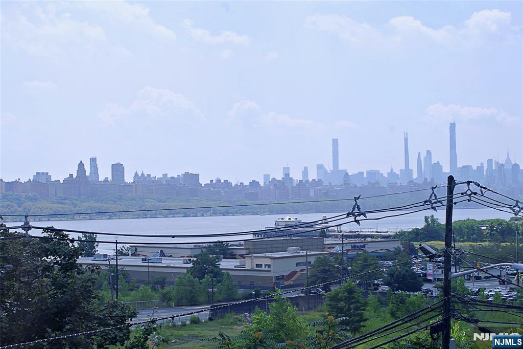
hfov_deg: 30.1
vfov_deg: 20.3
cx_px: 262
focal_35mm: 67
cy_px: 174
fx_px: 973
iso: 100
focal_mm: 45
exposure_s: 1/100
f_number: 13
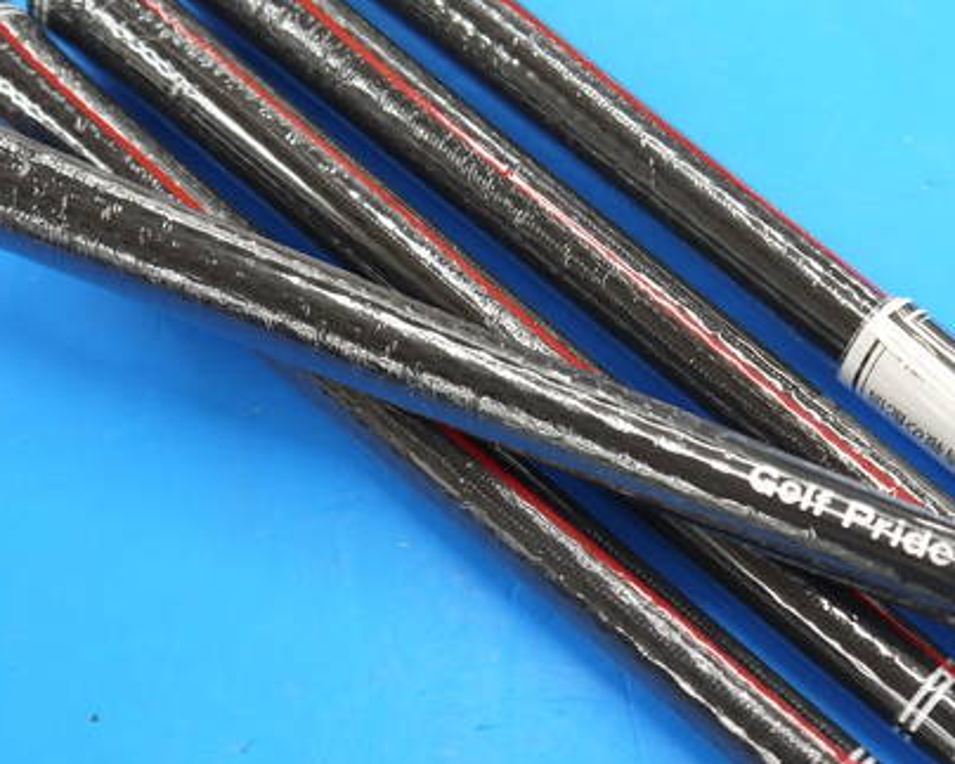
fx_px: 1837
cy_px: 303
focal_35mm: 65
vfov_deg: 23.4
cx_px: 577
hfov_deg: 29.1
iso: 250
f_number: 4.3
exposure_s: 1/60
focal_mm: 21
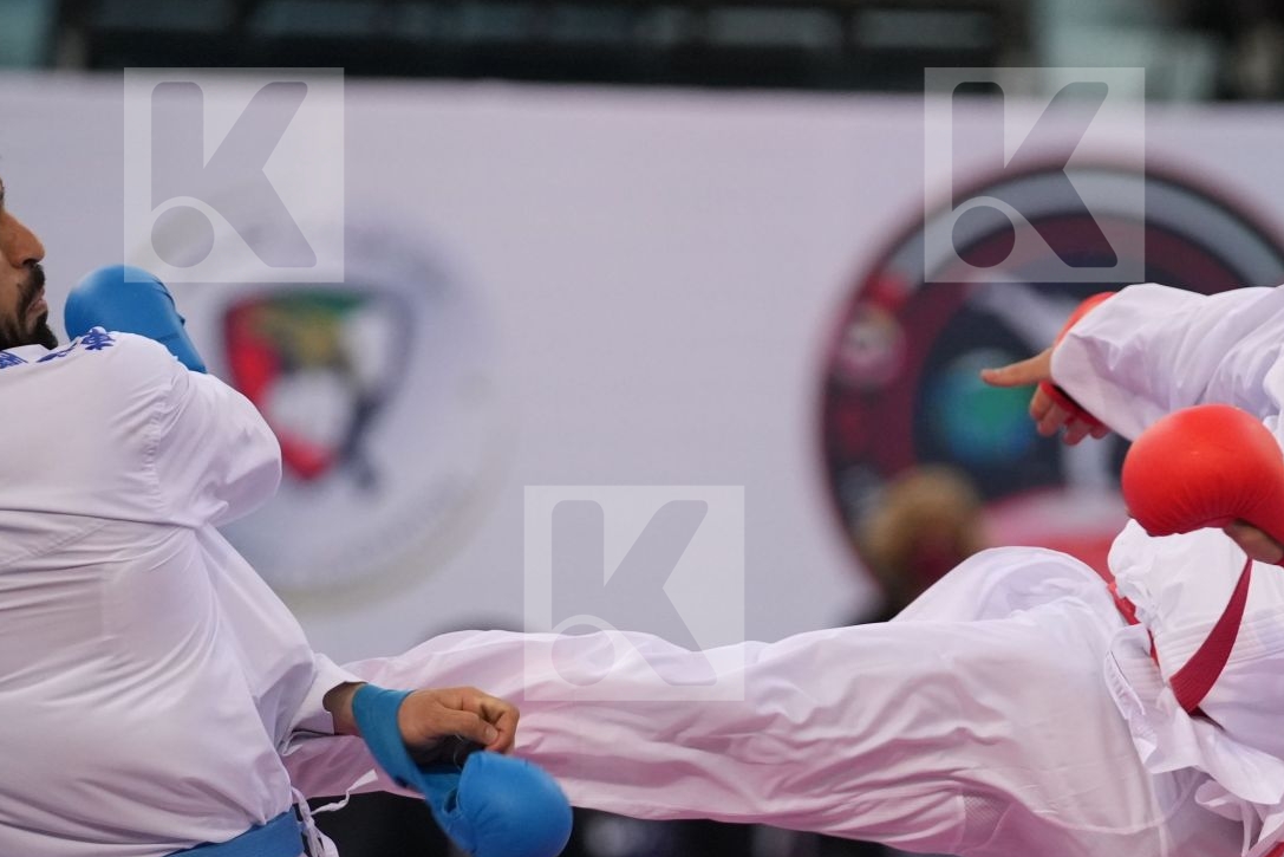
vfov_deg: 3.0
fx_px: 16301
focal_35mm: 457
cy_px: 593
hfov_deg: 4.5
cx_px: 1035
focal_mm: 184
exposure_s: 1/1000
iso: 1600
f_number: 2.8
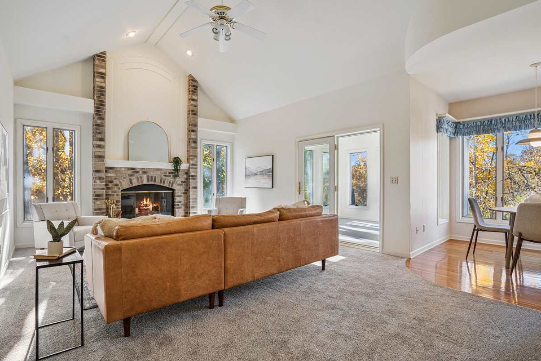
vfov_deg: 70.4
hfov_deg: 93.2
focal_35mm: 17
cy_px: 184
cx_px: 257
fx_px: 255
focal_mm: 16
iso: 400
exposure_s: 1/20
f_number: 9
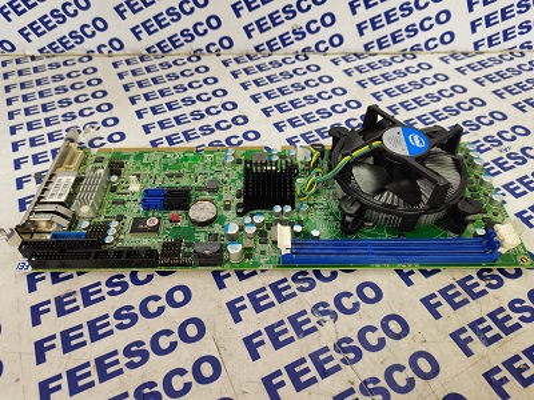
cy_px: 200
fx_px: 401
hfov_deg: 67.3
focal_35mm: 26
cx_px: 267
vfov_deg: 53.1
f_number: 1.8
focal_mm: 5.58
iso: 640
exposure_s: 1/25
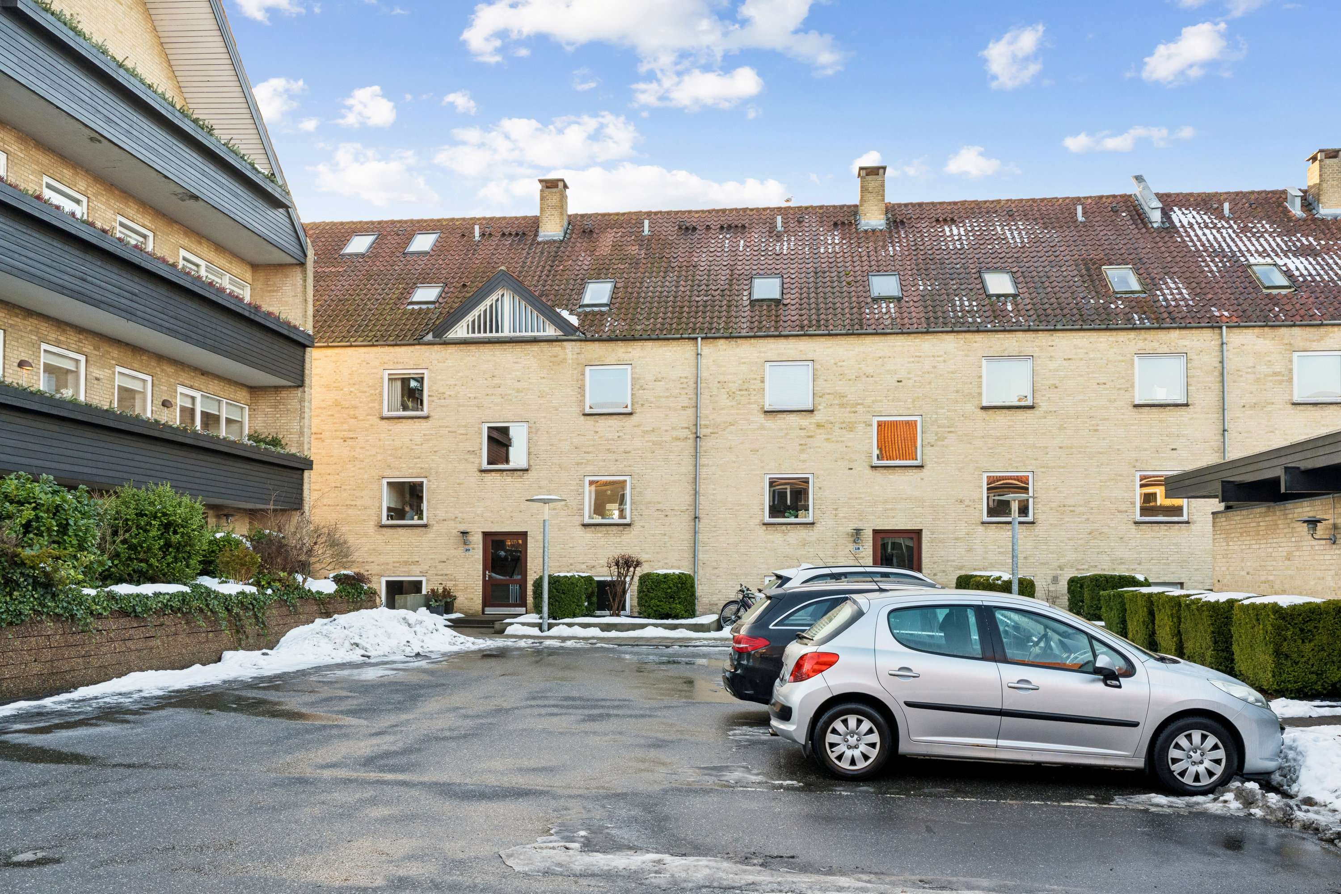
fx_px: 1080
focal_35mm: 29
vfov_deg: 45.0
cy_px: 447
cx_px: 670
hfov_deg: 63.7
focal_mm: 29
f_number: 10
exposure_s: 1/160
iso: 800
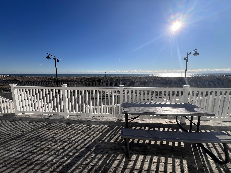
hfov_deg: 106.2
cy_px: 86
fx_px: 87
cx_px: 116
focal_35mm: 13
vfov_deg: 89.9
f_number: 1.8
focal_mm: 1.57
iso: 40
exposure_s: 1/3534
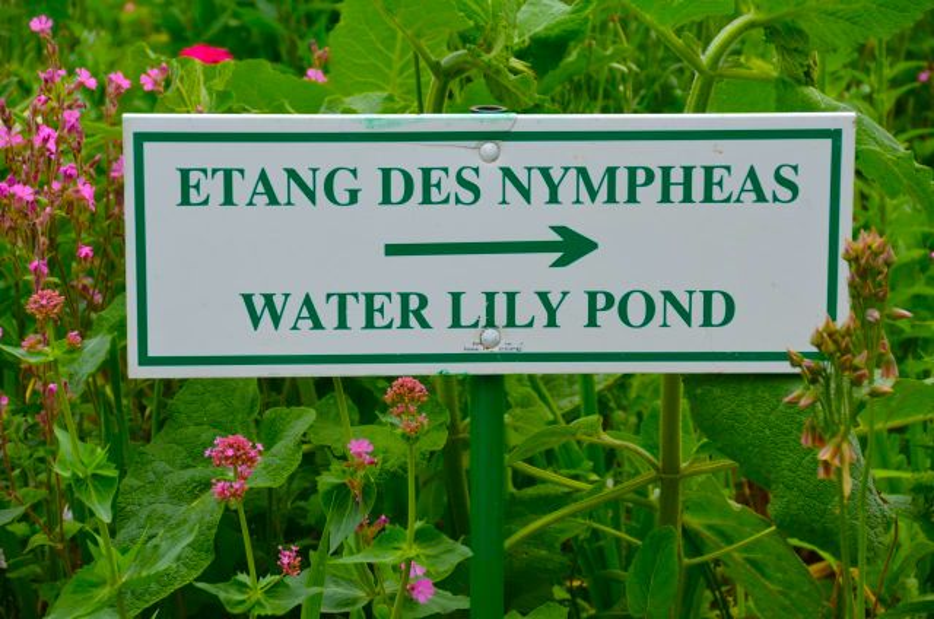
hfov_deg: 13.1
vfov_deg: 8.7
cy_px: 310
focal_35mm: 158
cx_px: 467
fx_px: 4078
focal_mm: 105
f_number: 7.1
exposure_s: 1/200
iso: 200
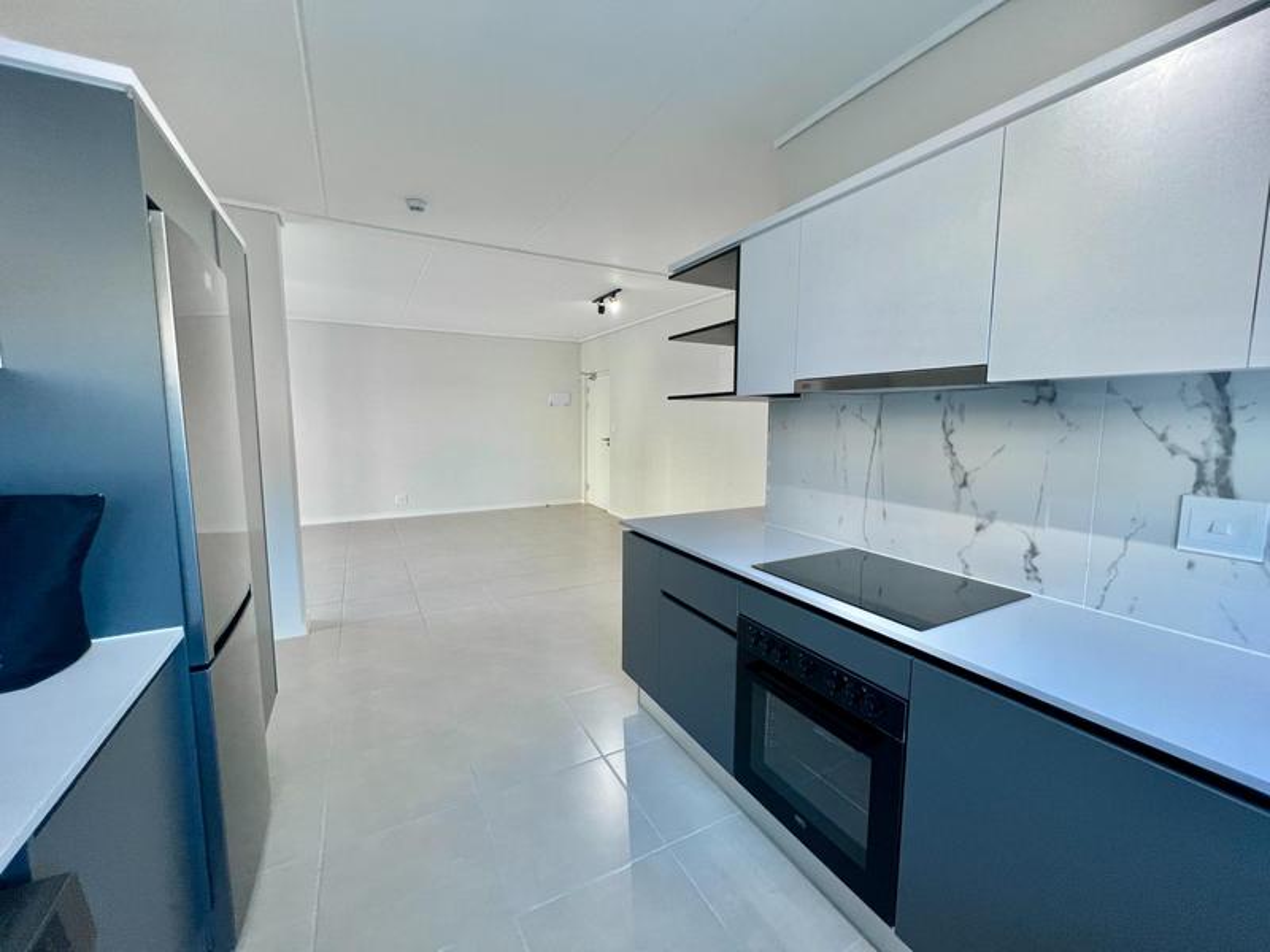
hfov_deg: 106.2
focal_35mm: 13
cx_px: 635
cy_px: 476
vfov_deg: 89.9
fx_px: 477
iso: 125
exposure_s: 1/100
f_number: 1.8
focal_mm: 1.57
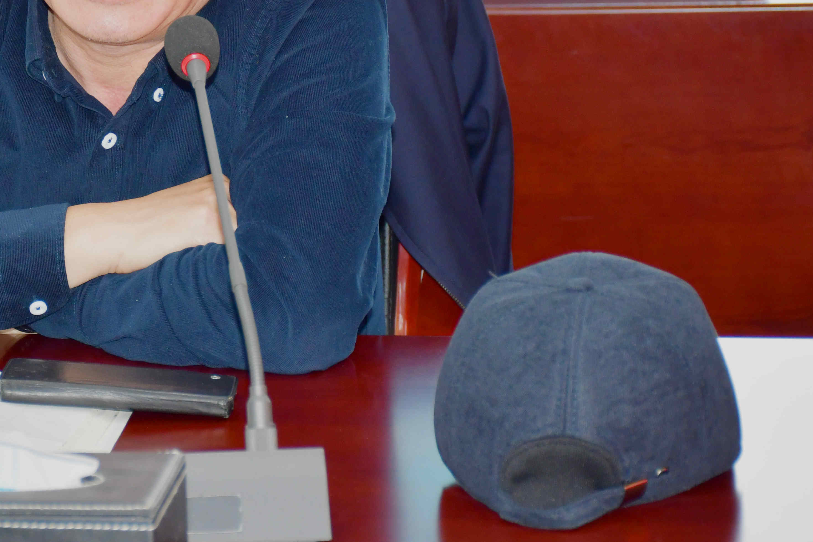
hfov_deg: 11.9
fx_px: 3861
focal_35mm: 171
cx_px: 95
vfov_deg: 8.0
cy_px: 168
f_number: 5
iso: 400
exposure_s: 1/60
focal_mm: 60
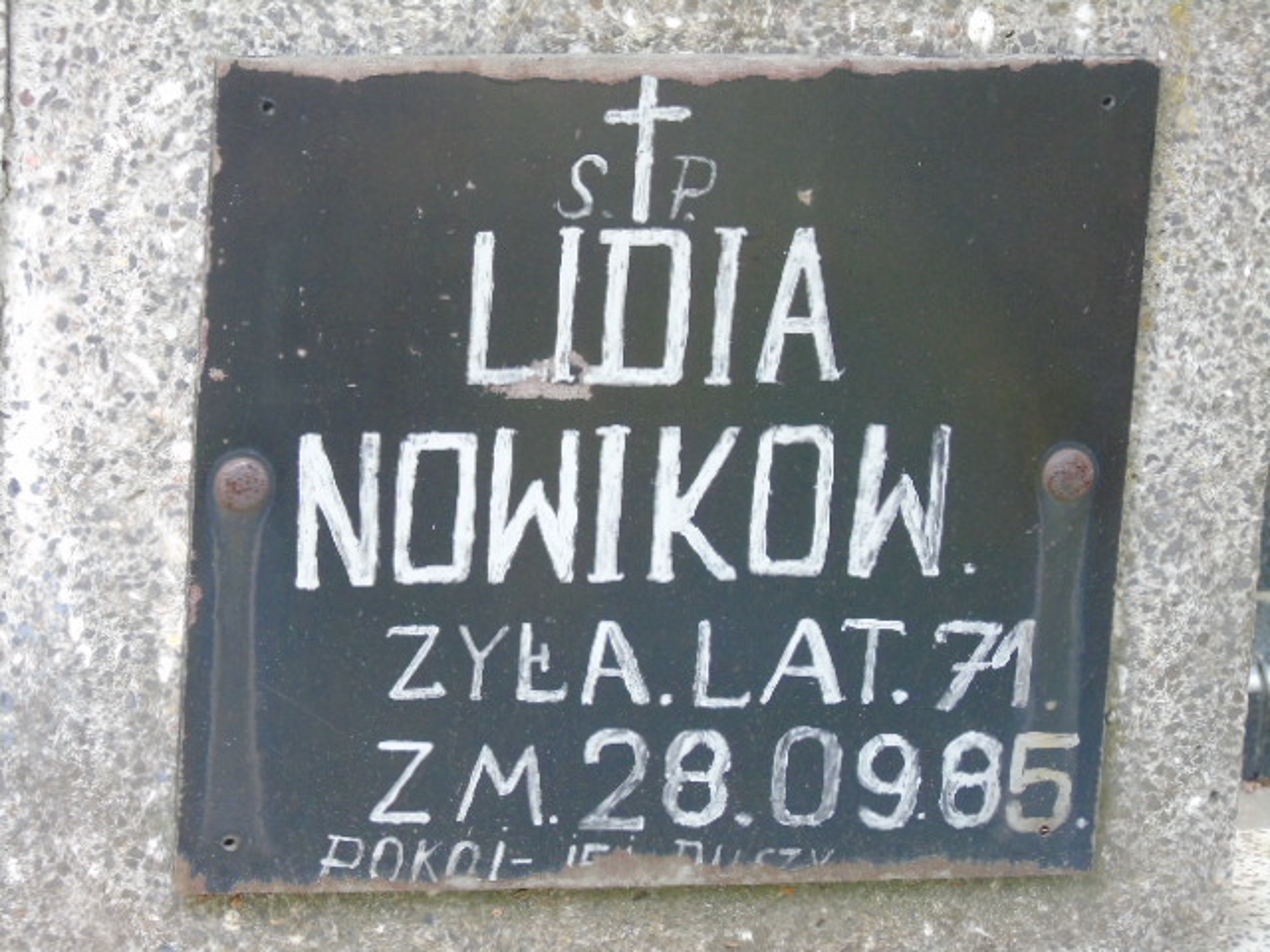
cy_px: 476
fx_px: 7778
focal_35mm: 212
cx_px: 635
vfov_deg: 7.0
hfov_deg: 9.3
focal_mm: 38
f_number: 4.7
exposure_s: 1/60
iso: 500
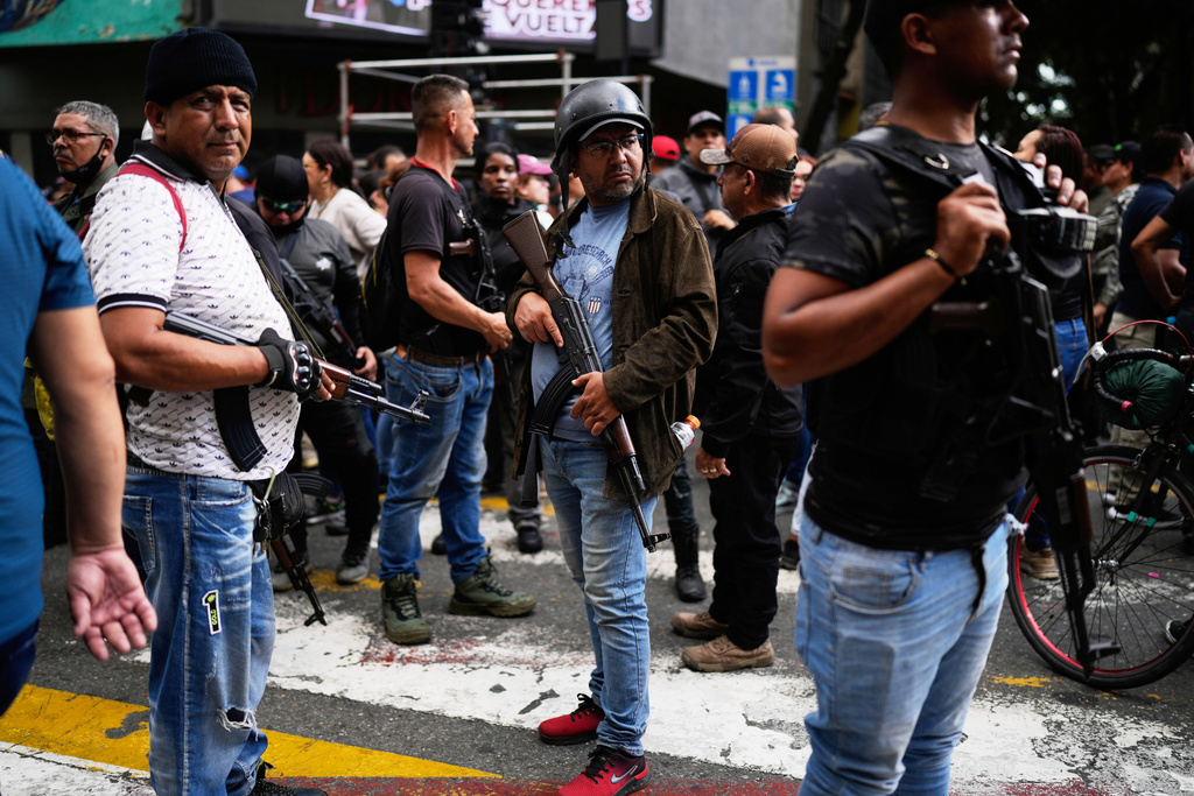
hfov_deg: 54.4
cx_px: 597
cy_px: 398
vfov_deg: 37.9
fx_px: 1161
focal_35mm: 35
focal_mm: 35
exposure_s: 1/2000
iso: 100
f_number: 1.4
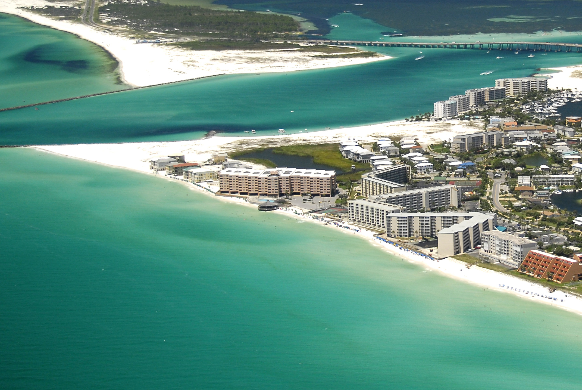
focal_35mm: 95
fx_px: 1536
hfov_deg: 21.2
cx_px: 462
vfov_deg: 14.4
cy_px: 158
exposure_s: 1/800
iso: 200
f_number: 4.5
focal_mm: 35
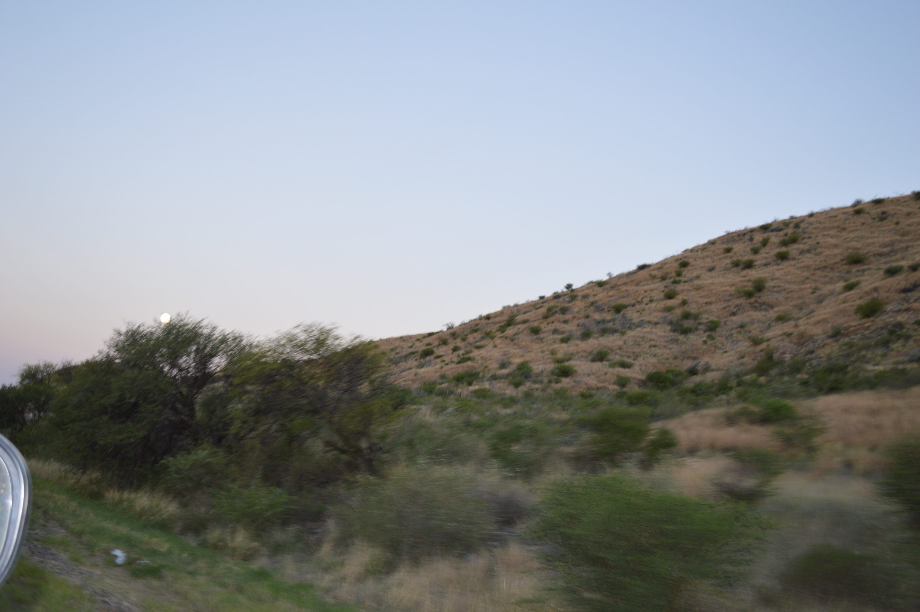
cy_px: 306
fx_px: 919
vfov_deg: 36.8
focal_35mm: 36
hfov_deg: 53.2
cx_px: 460
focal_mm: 24
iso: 400
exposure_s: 1/80
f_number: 4
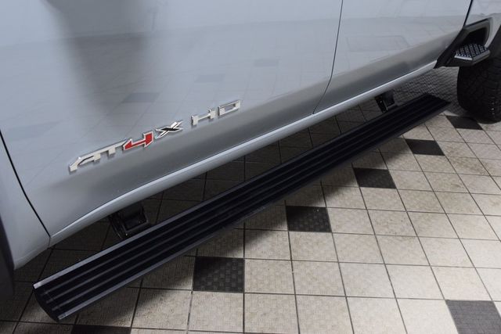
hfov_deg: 53.1
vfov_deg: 36.9
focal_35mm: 36
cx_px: 250
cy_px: 167
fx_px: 501
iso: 1600
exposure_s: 1/60
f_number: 4.5
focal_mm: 24
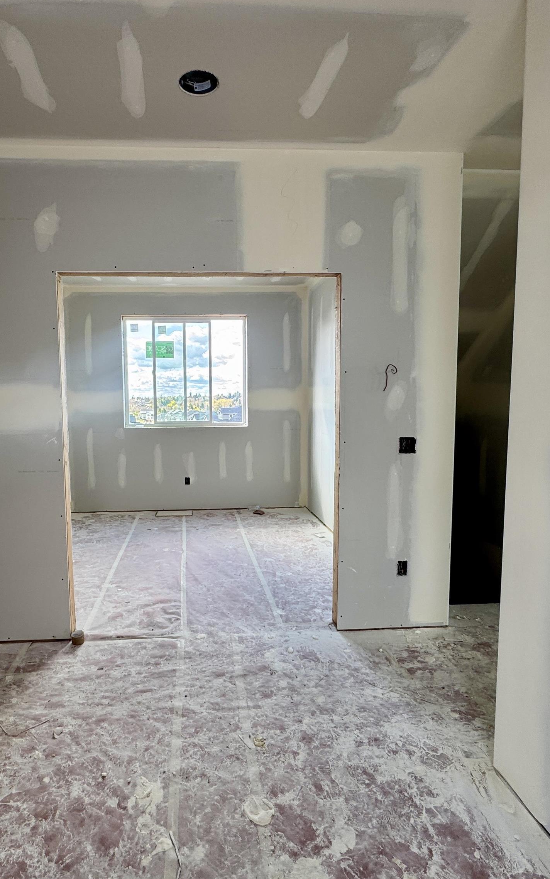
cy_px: 440
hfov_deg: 59.1
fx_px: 480
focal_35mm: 20
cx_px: 217
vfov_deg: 85.1
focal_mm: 2.22
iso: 40
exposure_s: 1/99
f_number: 2.2
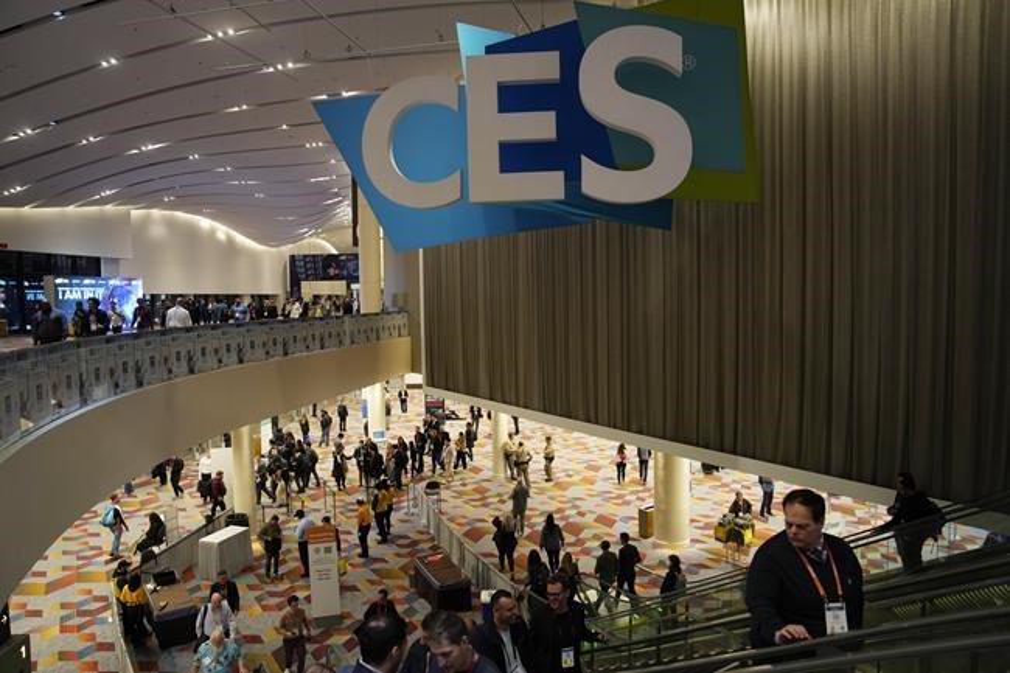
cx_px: 505
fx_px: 673
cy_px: 336
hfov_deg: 73.8
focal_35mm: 24
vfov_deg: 53.1
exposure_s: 1/160
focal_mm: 24
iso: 1600
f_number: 2.8
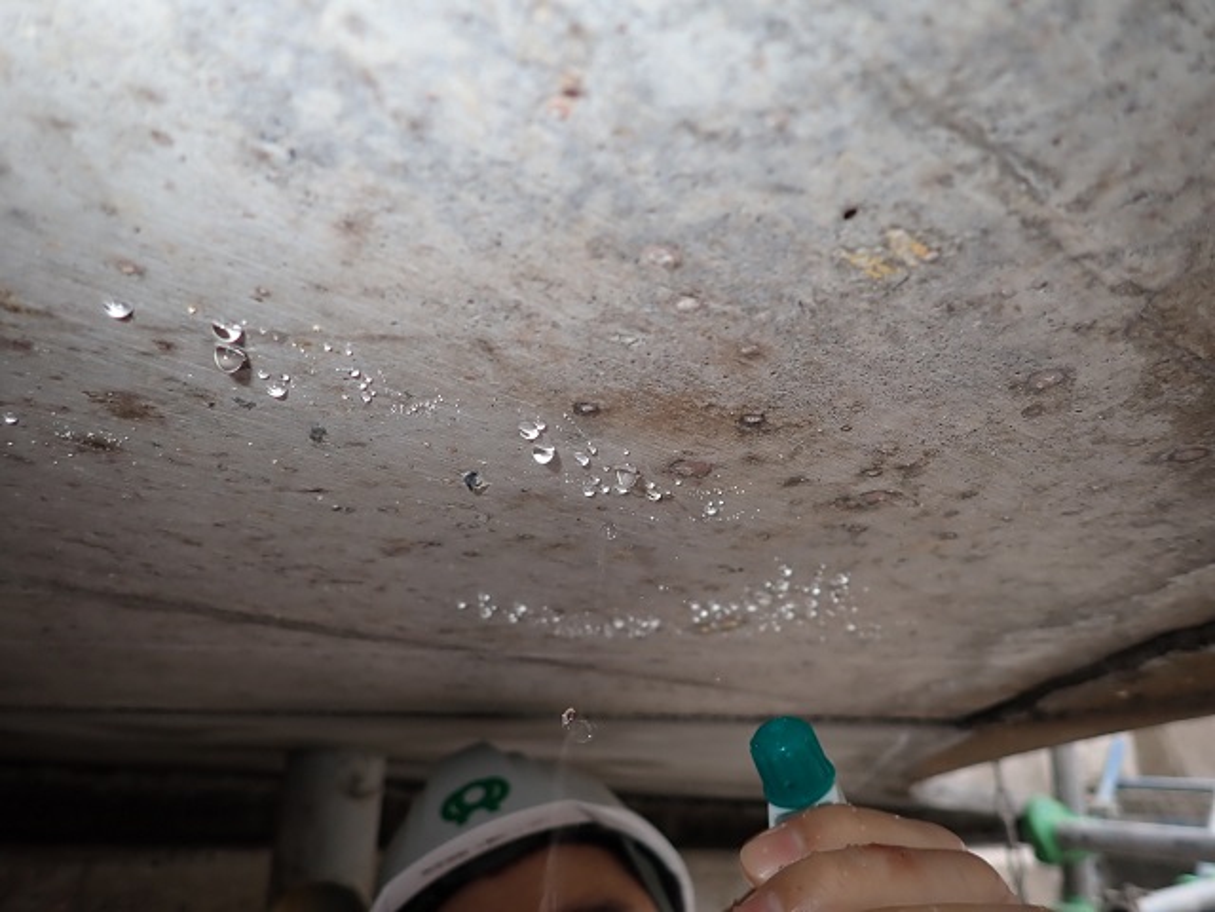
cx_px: 608
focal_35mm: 25
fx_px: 877
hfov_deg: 69.4
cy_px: 456
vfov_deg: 54.9
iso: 100
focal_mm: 4.5
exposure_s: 1/30
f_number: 5.6
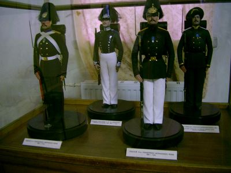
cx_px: 116
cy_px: 86
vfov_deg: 38.7
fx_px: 247
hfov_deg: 50.1
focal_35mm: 37
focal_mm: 7.6
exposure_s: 1/13
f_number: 2.6
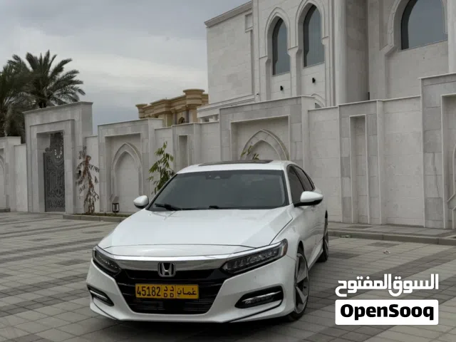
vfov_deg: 56.8
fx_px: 316
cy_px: 171
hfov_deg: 71.6
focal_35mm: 24
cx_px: 228
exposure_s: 1/9091
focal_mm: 6.76
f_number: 1.78
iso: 80
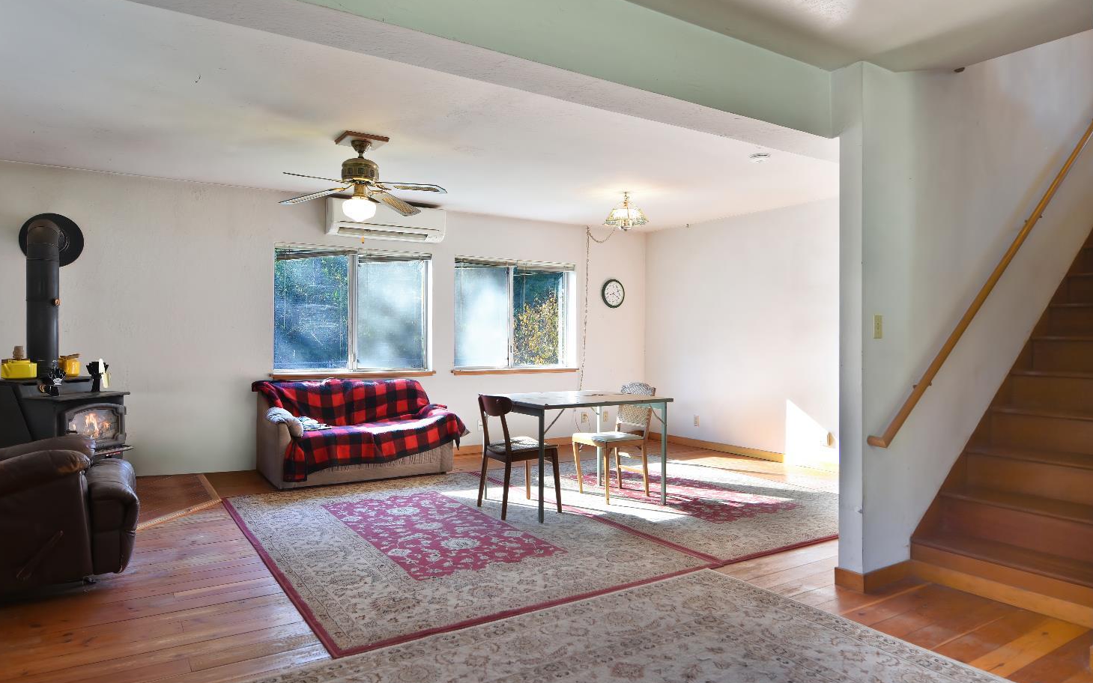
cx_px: 542
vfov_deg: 55.0
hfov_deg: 79.6
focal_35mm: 22
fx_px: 655
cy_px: 359
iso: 100
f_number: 3.2
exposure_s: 1/40
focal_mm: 14
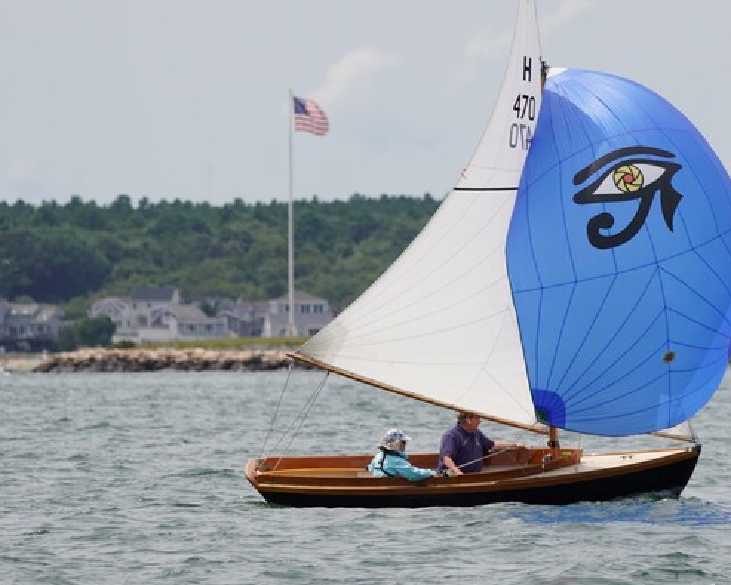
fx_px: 13590
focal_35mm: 628
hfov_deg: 3.1
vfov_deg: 2.5
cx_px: 501
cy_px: 213
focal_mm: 275
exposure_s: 1/1250
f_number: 5.6
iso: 160
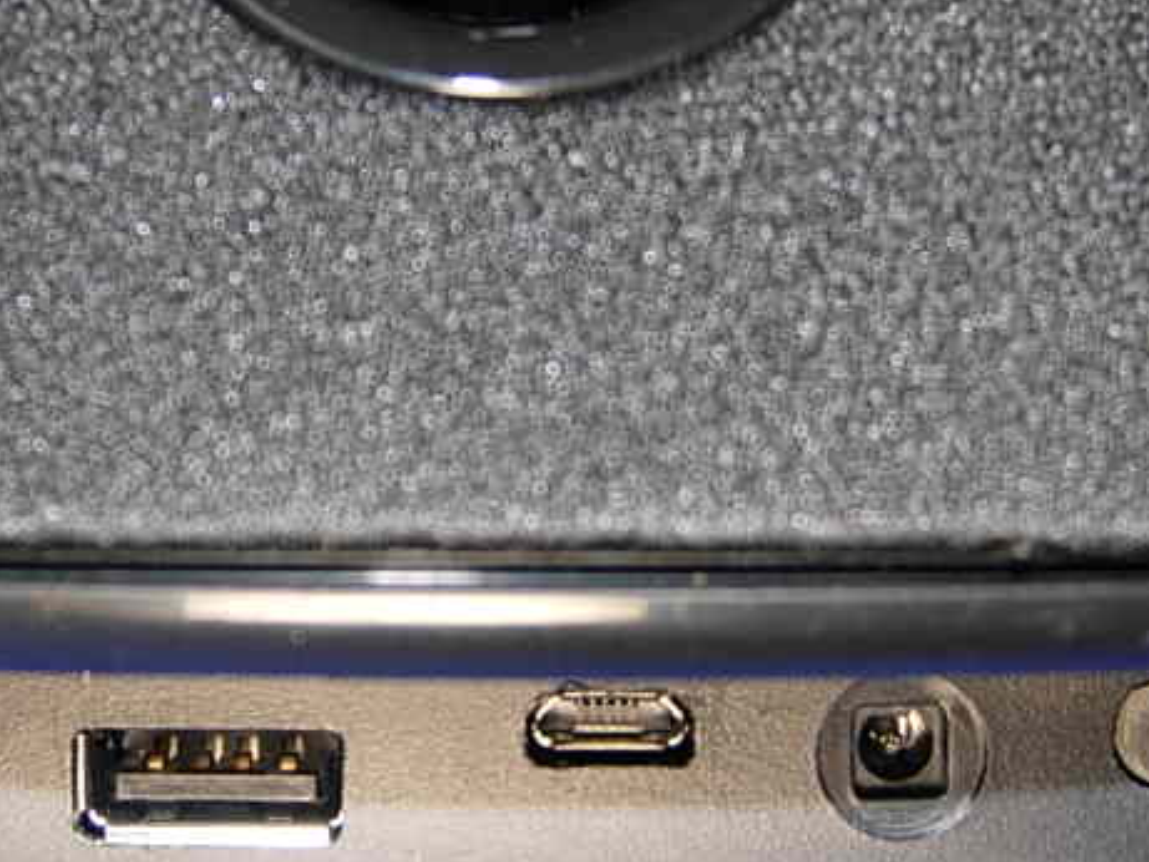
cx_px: 508
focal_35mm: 80
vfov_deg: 18.4
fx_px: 2656
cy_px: 471
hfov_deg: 24.4
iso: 50
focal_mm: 7.5
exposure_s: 1/45.2
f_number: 2.7
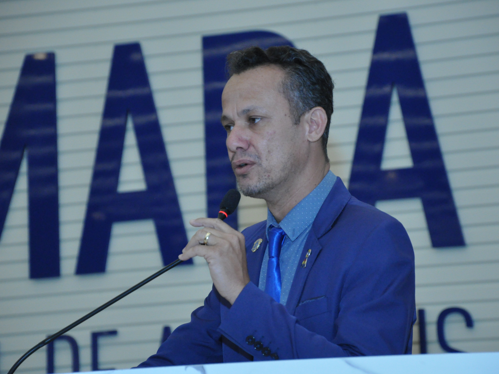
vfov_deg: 8.7
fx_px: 2473
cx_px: 262
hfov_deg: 11.5
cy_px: 187
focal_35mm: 172
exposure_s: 1/160
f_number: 5.6
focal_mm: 105
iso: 2000
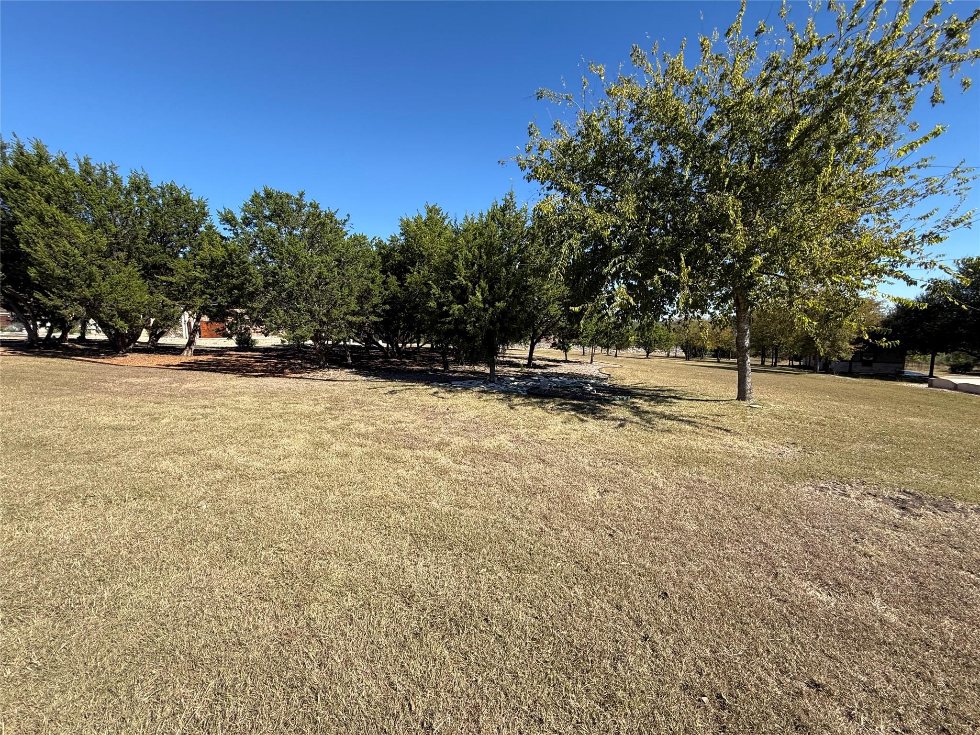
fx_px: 396
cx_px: 490
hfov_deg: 102.1
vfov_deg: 85.7
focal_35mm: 14
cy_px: 368
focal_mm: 2.22
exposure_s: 1/1033
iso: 50
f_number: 2.2
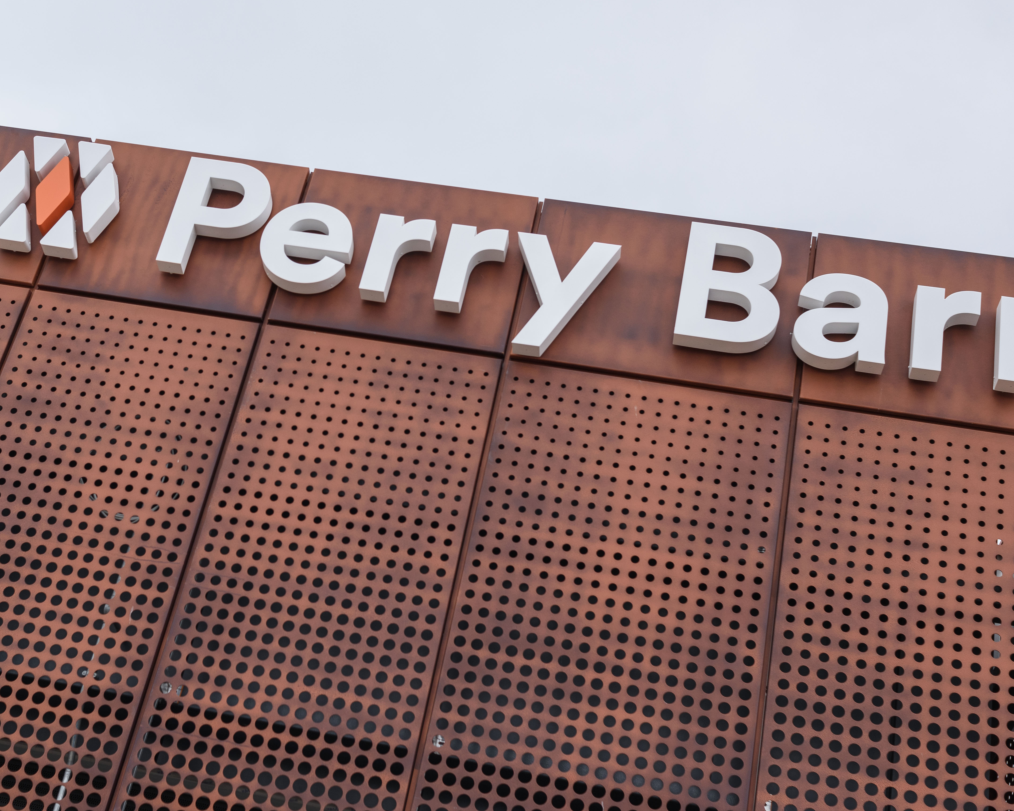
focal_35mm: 56
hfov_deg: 33.3
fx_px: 1681
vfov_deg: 27.1
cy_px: 354
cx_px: 356
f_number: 5.6
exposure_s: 1/320
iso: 200
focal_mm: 35
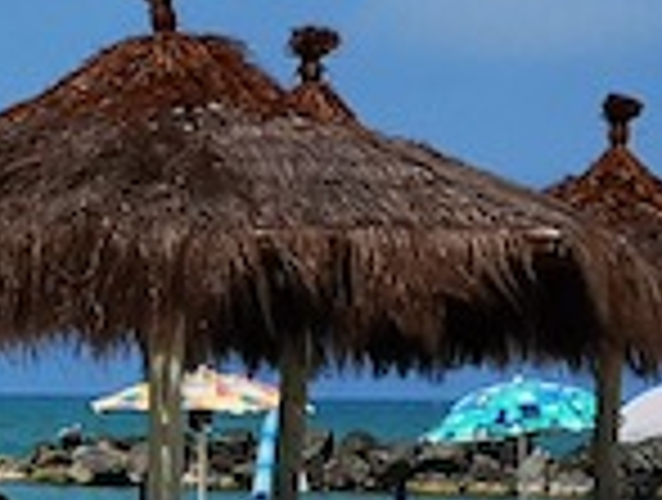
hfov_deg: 9.9
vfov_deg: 7.6
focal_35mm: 194
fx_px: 3719
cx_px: -293
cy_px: 518
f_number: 1.8
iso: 50
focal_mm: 3.95
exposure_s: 1/3448
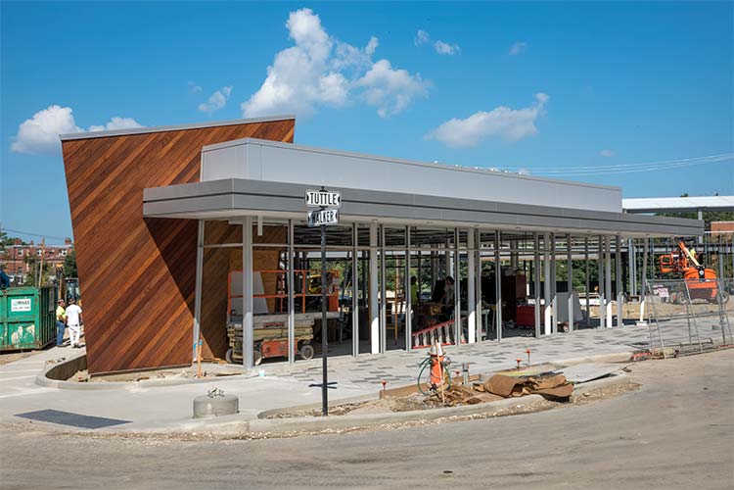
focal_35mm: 40
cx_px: 367
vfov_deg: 33.4
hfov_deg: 48.5
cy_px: 245
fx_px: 815
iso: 1250
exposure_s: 1/250
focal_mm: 40
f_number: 22
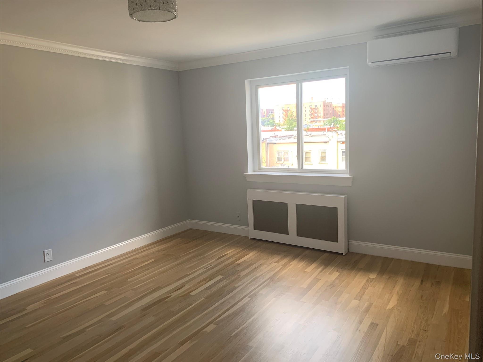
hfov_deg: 67.3
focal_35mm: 26
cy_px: 181
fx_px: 363
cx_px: 242
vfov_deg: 53.1
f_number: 1.8
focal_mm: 4.25
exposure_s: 1/121
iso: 64
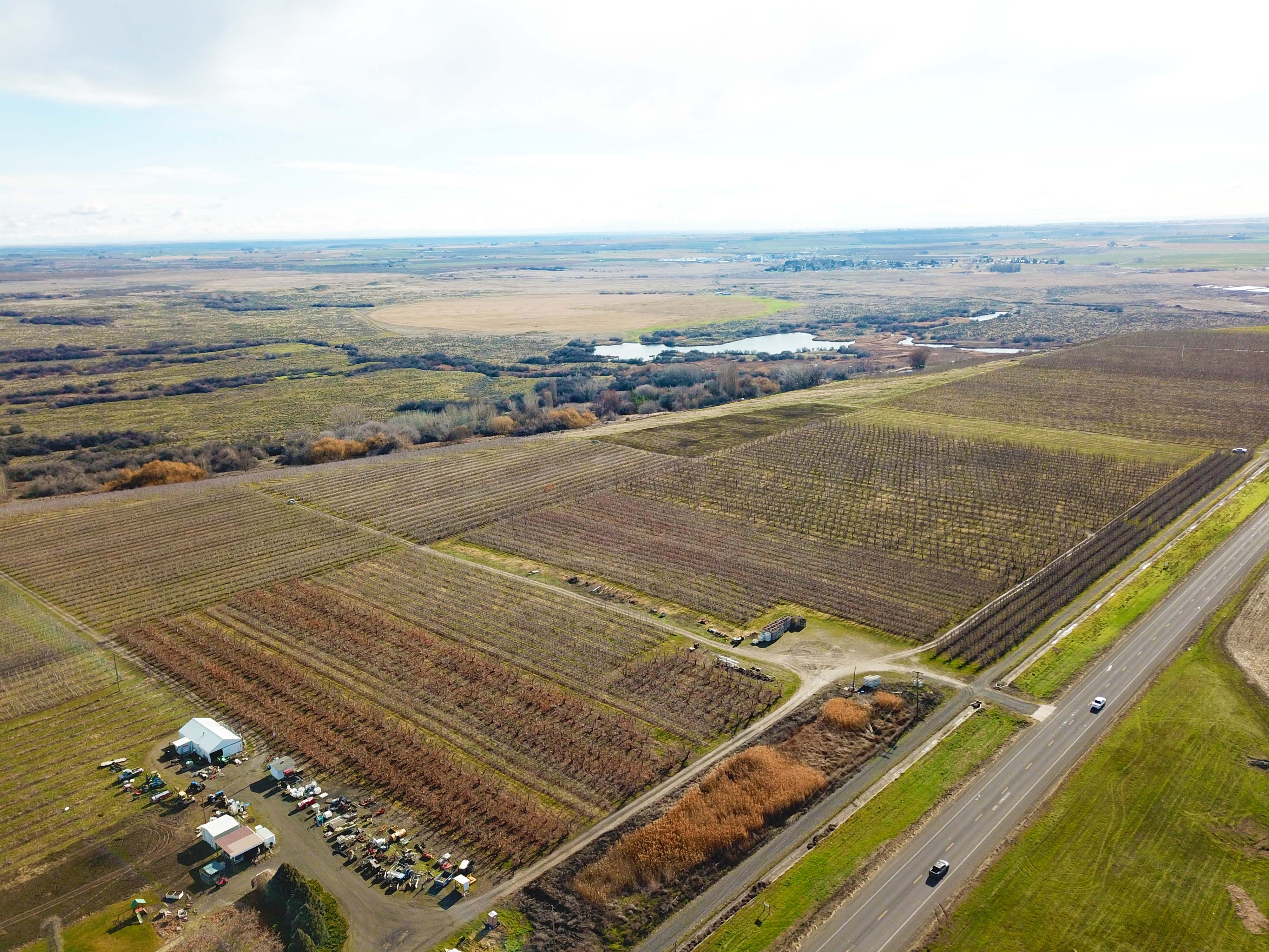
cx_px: 634
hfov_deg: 67.3
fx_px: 953
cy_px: 476
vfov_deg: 53.1
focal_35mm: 26
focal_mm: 4.73
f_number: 2.2
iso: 100
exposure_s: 1/1149
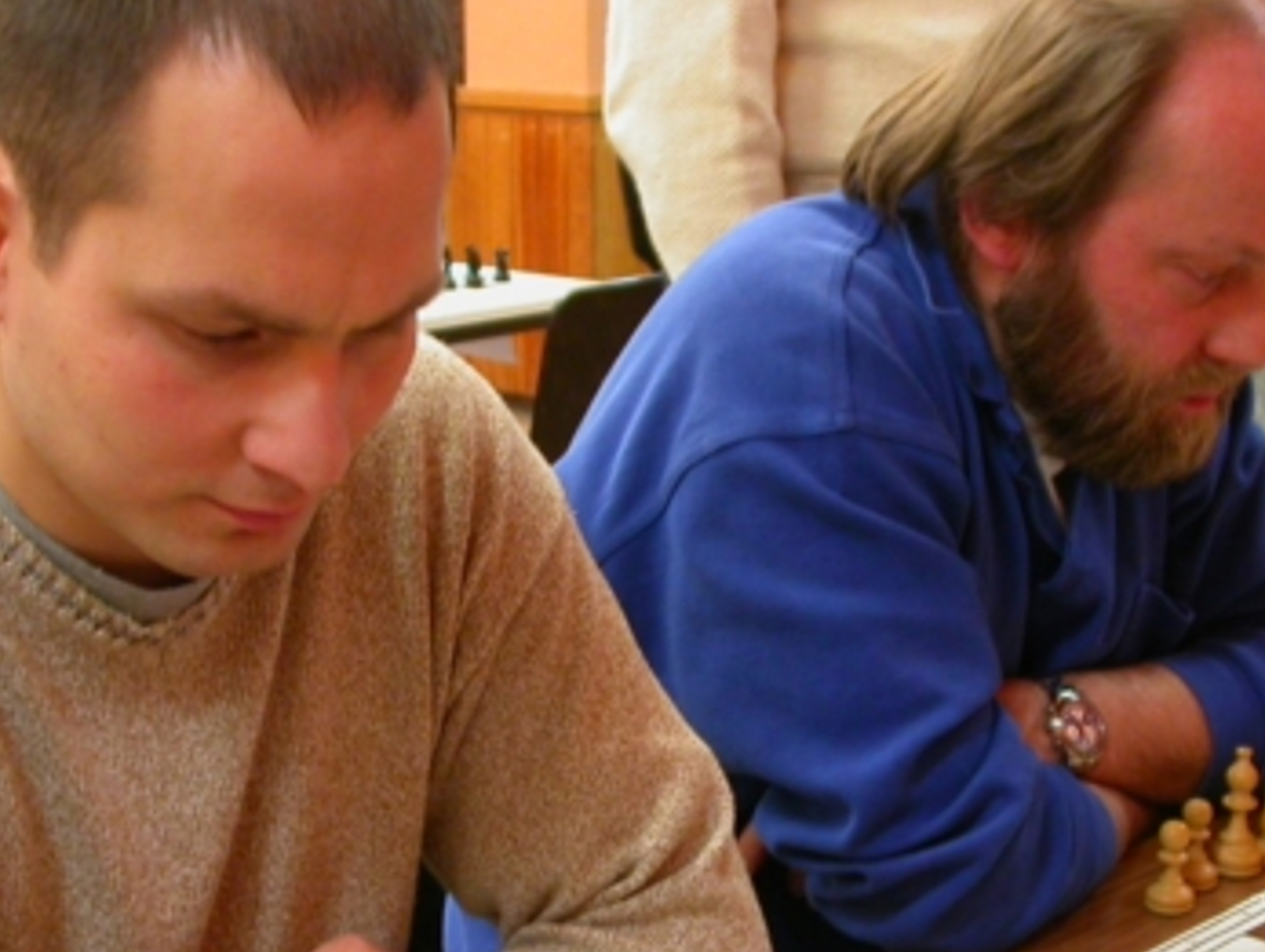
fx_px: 2561
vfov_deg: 20.9
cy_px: 686
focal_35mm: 70
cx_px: 766
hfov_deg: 27.7
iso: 100
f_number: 2.6
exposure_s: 1/6.5
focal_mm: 7.85
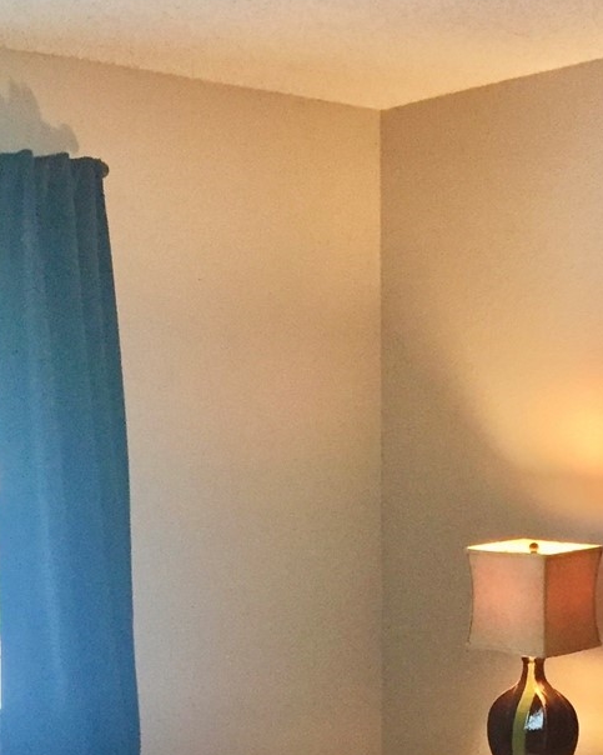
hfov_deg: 20.4
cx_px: 360
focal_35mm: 75
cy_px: 969
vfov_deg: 22.8
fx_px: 1674
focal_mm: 4.15
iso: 200
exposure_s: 1/30
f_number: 2.2
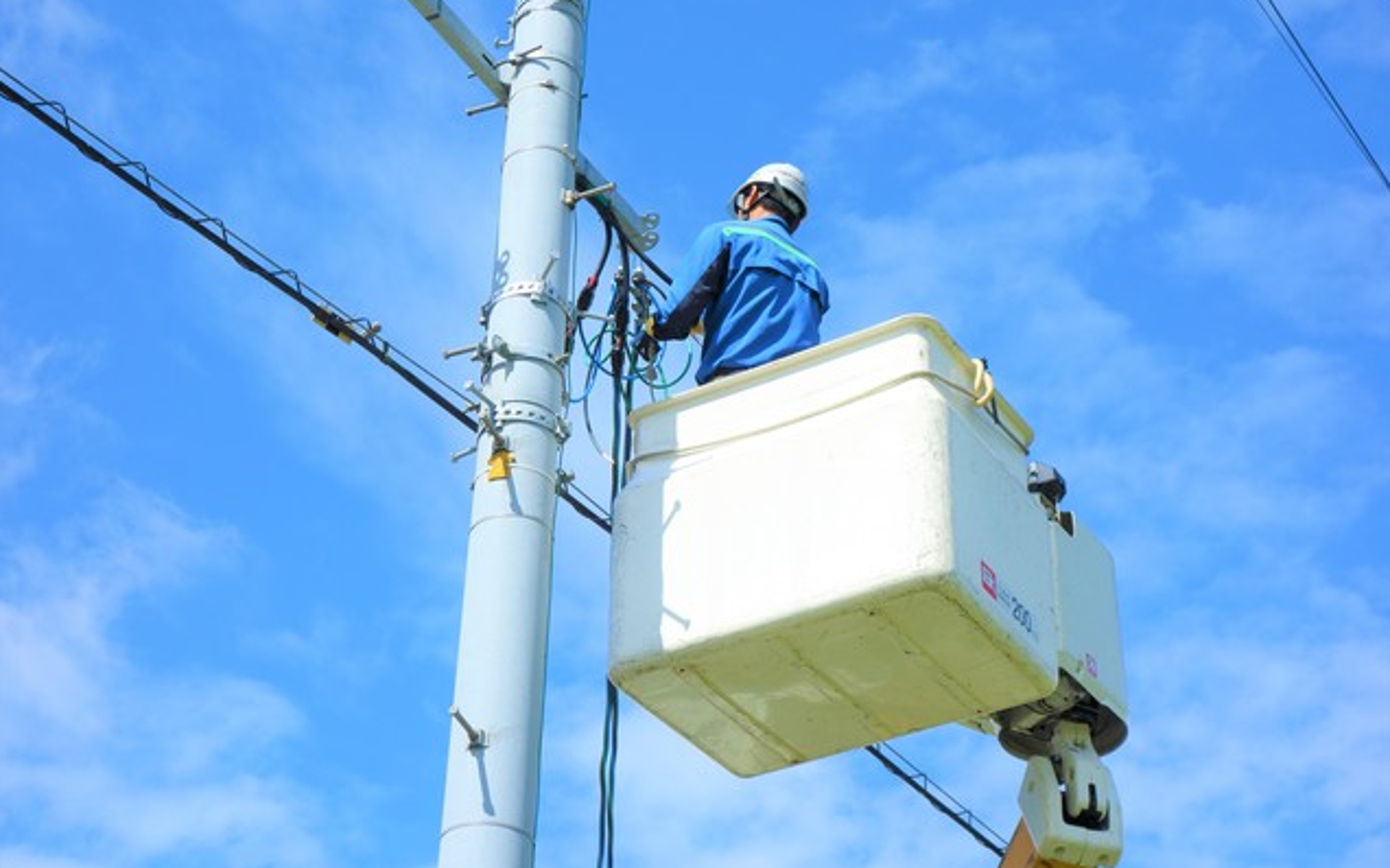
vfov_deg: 16.3
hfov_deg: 25.8
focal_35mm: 80
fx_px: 3029
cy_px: 435
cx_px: 695
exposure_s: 1/640
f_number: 5.6
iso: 125
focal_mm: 28.84
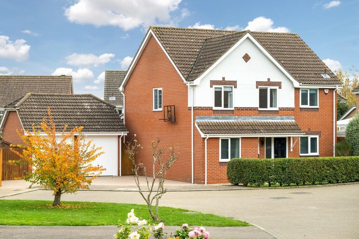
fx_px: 918
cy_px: 120
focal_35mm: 92
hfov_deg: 22.1
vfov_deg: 14.9
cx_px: 180
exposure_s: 1/250
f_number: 4
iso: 250
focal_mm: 61
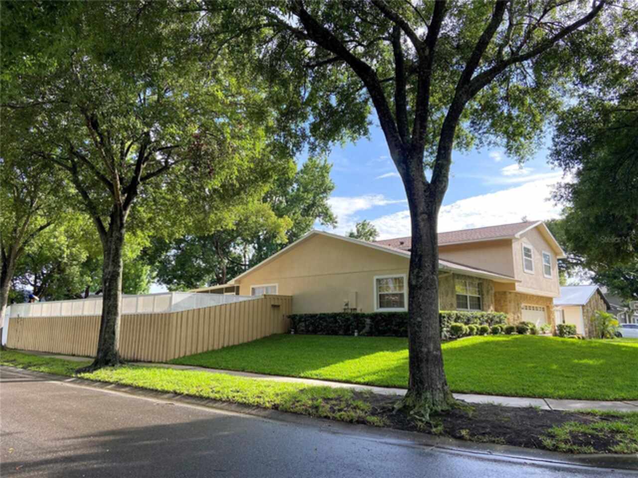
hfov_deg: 67.3
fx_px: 479
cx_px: 319
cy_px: 239
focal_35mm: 26
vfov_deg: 53.1
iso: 32
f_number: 1.8
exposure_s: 1/728
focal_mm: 4.25
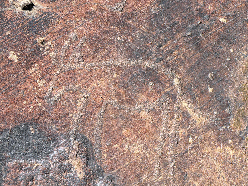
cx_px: 124
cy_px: 93
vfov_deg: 13.0
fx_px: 817
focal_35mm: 114
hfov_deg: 17.3
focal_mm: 19
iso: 80
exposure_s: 1/200
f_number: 4
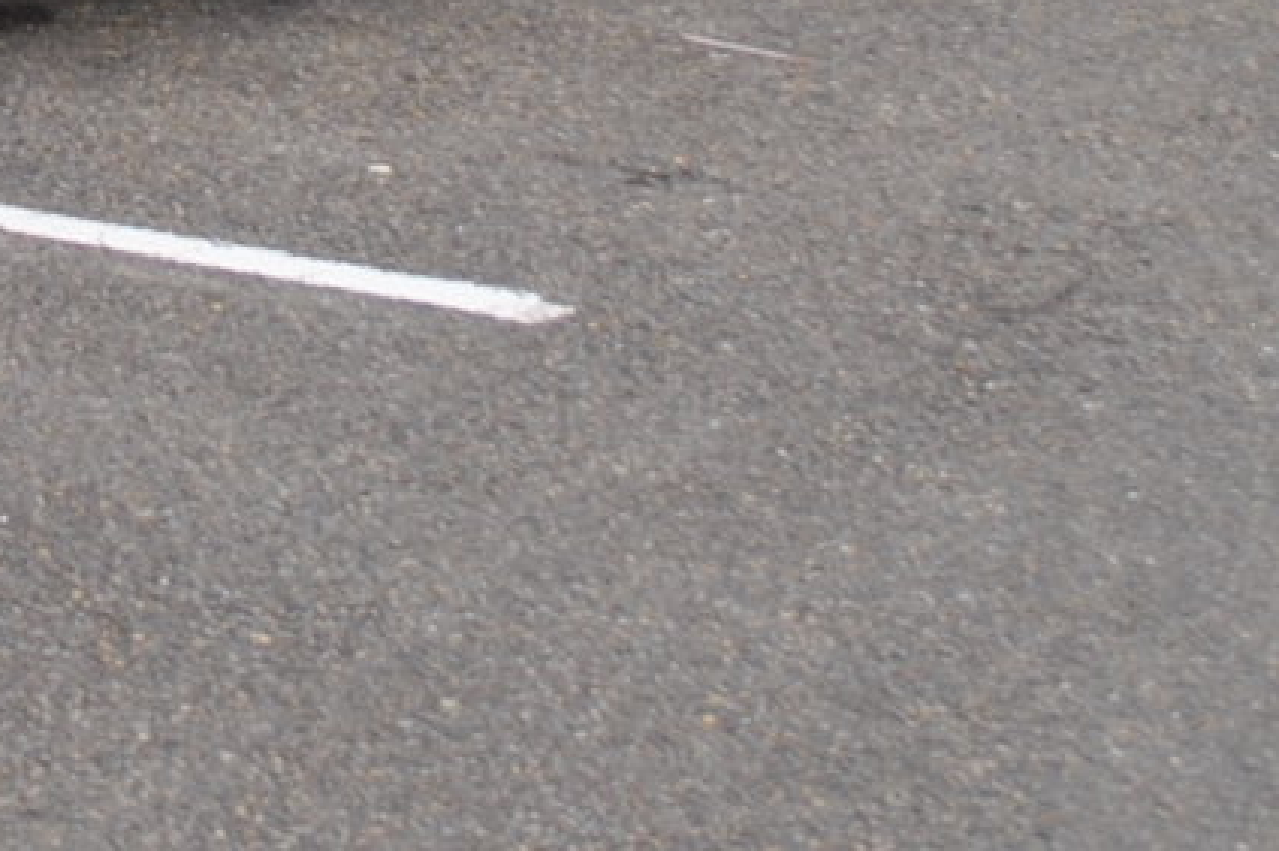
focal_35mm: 151
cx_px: -576
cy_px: -715
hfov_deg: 13.0
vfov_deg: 8.7
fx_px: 5360
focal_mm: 22
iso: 200
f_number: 3.8
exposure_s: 1/40
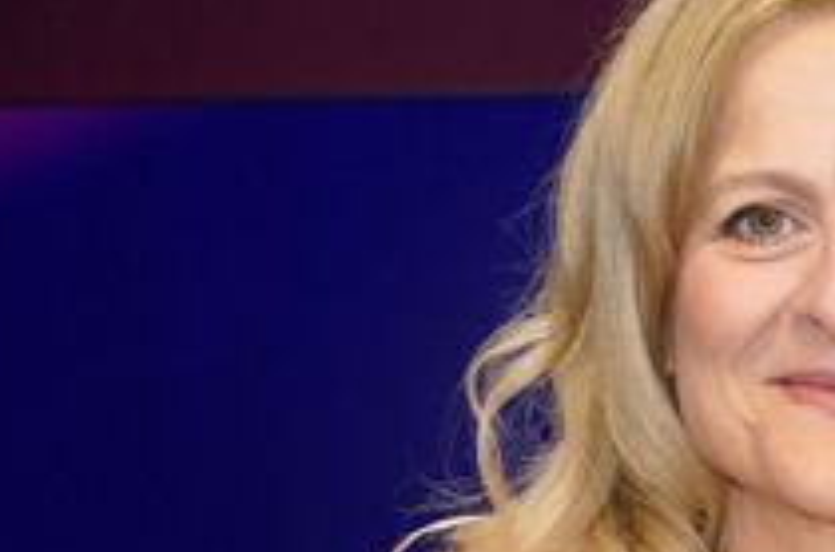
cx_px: 845
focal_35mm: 99
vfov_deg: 13.7
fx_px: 2291
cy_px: 401
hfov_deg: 20.0
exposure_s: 1/160
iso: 2000
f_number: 5.6
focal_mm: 46
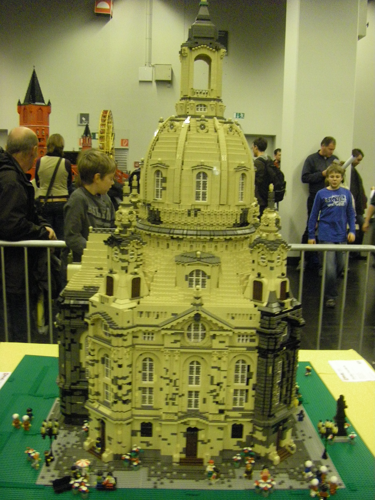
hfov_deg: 37.7
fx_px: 549
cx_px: 188
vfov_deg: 49.0
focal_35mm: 38
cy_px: 250
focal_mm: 6.3
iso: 800
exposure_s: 1/30
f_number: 3.5
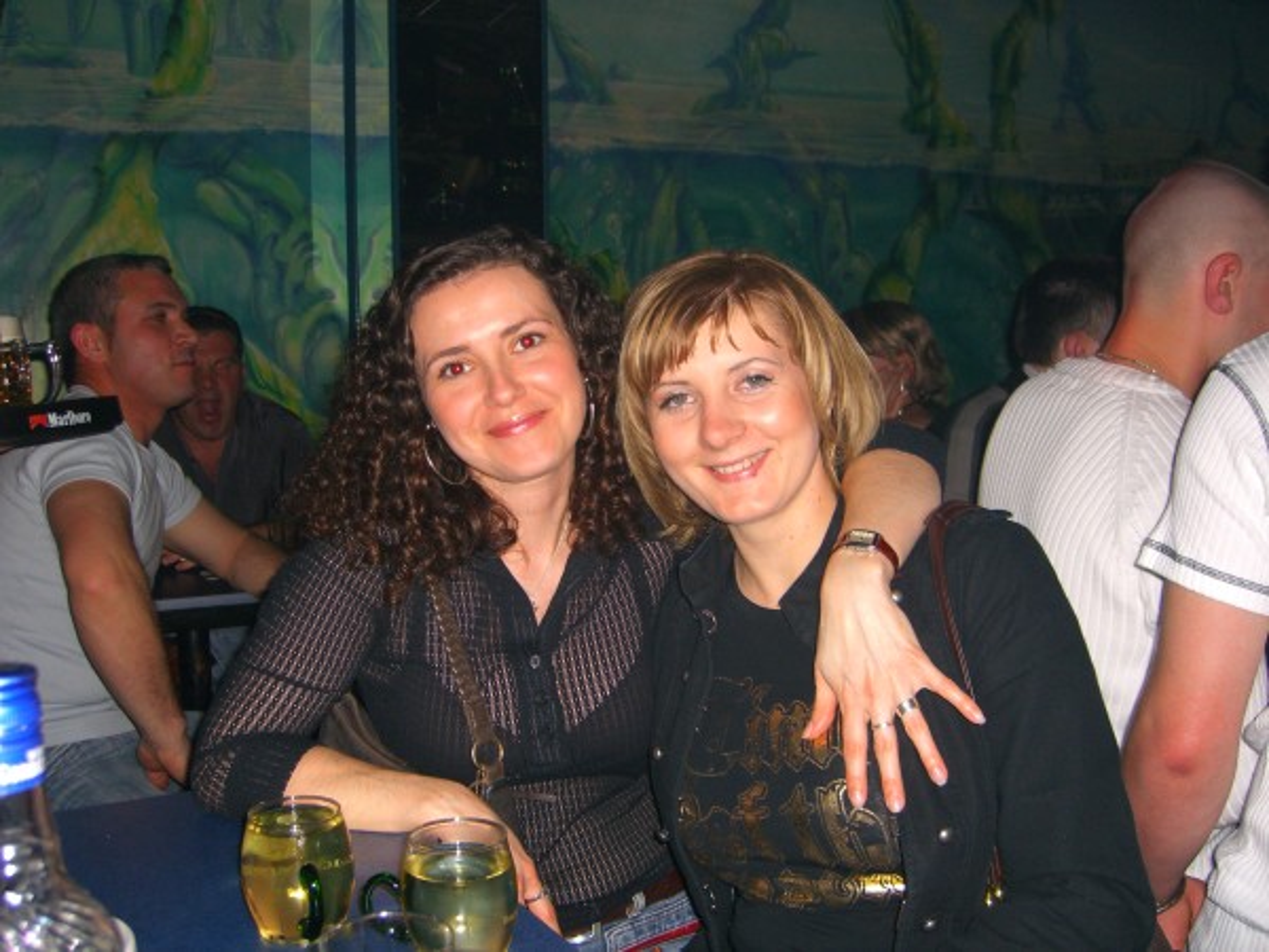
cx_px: 634
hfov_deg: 49.0
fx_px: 1393
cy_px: 476
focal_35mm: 38
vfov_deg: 37.7
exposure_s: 1/60
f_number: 2.8
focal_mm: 7.9
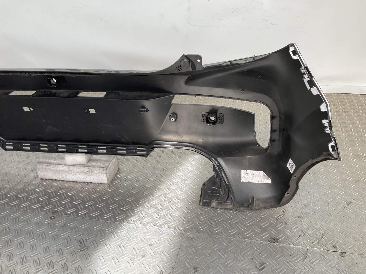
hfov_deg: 61.7
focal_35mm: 29
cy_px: 137
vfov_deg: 48.2
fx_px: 307
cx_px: 183
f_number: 1.8
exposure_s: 1/138
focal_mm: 3
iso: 16
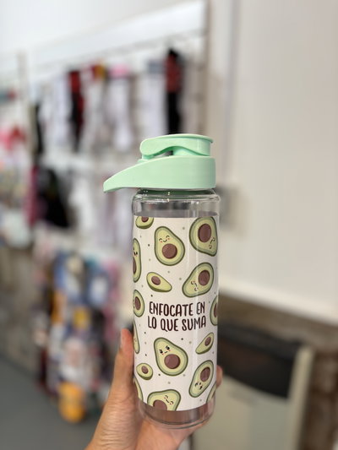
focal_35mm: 26
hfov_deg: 53.1
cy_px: 225
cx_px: 169
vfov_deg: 67.3
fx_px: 338
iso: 100
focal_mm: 5.96
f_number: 1.6
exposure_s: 1/50
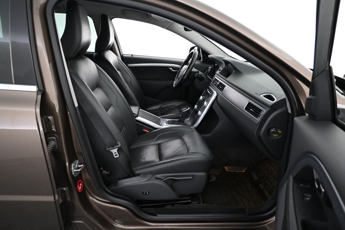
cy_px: 115
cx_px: 172
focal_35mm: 26
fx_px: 252
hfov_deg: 68.9
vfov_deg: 49.1
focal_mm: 17.5
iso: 3200
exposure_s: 1/60
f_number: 3.5
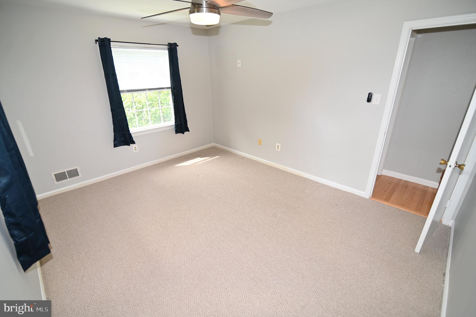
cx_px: 238
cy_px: 158
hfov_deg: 96.8
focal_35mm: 16
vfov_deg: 73.7
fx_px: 211
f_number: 2.8
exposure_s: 1/125
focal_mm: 16
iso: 180
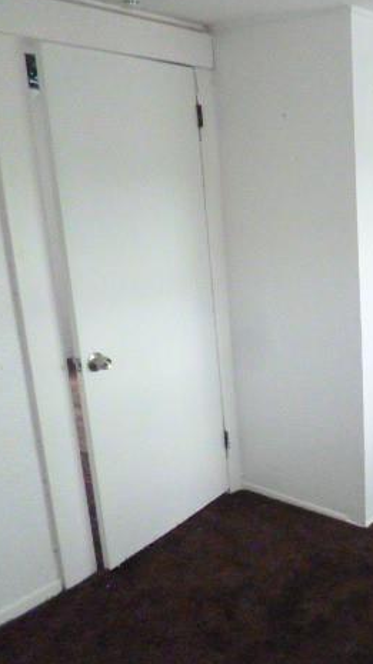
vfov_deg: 55.3
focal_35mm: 36
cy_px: 324
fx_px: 634
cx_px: 357
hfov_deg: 30.8
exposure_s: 1/640
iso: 1600
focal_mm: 4.3
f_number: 2.5
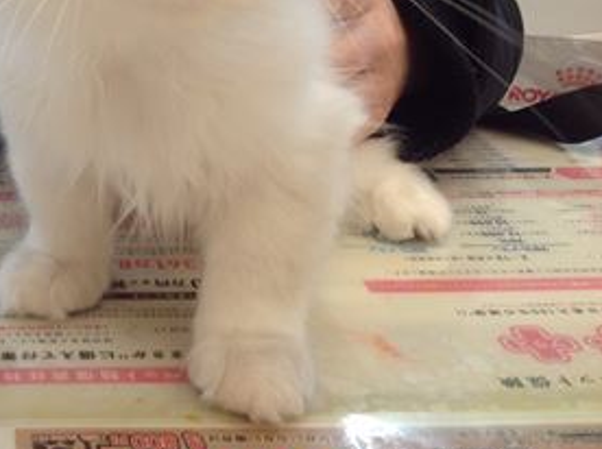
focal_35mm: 76
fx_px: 1319
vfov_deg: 19.1
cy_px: 63
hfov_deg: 24.6
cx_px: 7
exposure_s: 1/40
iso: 50
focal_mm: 4.28
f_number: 2.4
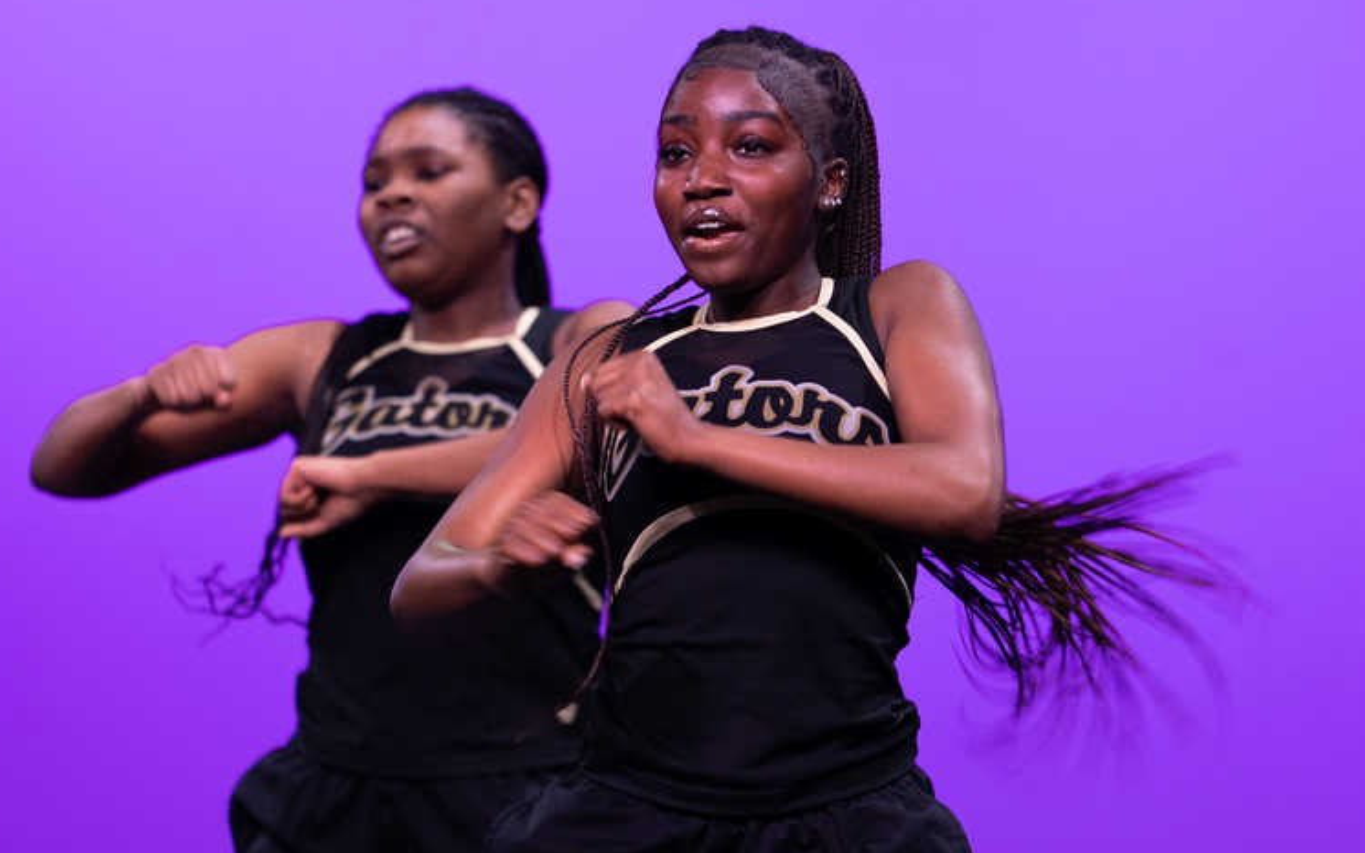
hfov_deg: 7.5
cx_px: 686
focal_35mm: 280
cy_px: 542
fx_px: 10415
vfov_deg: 4.7
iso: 800
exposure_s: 1/320
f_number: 4
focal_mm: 200
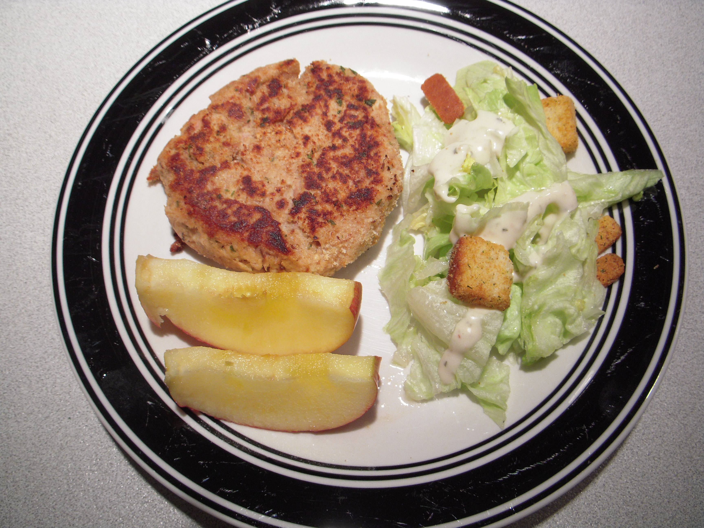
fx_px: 773
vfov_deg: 37.7
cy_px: 264
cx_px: 352
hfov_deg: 49.0
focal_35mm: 38
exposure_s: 1/30
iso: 125
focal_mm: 6.3
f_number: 3.3
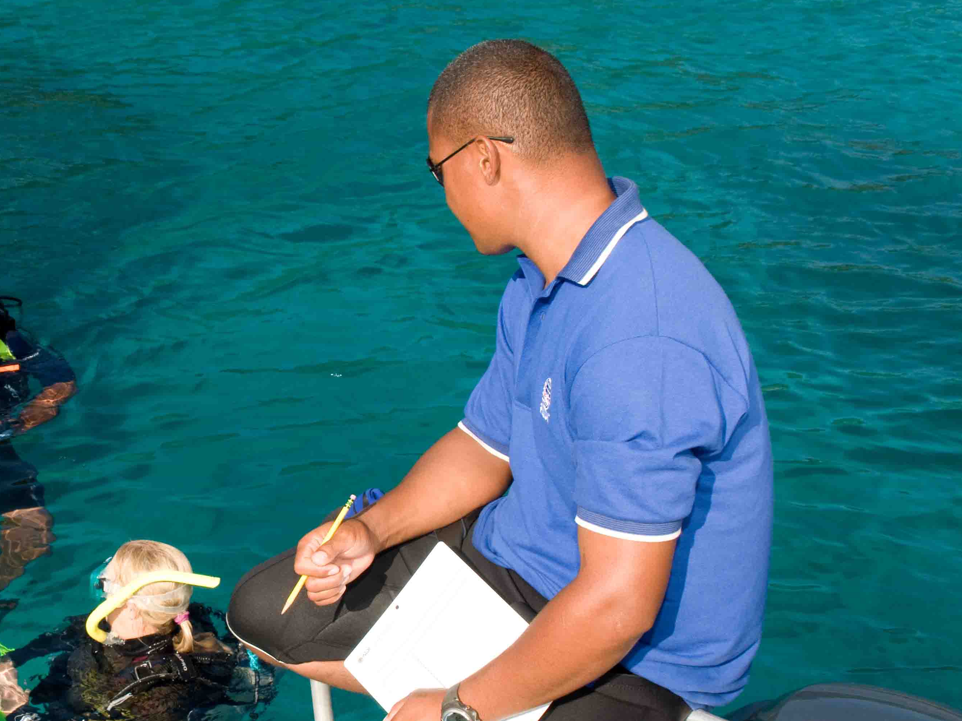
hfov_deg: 29.1
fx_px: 1806
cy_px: 453
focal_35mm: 65
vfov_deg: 22.5
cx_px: 189
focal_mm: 28
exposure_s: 1/250
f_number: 10
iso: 200
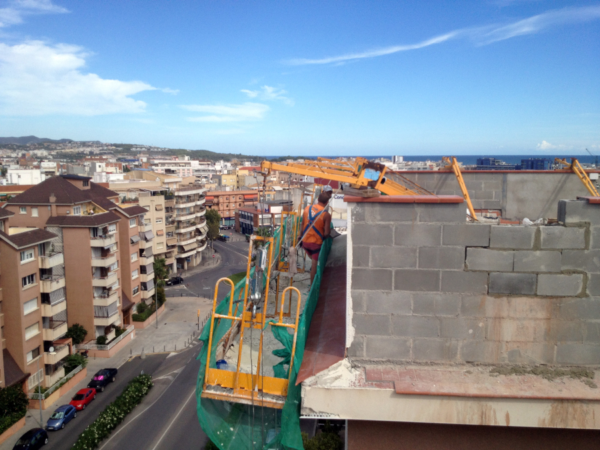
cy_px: 225
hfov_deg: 52.6
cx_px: 300
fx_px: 607
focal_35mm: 35
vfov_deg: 40.7
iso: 64
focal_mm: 4.28
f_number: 2.4
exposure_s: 1/1534
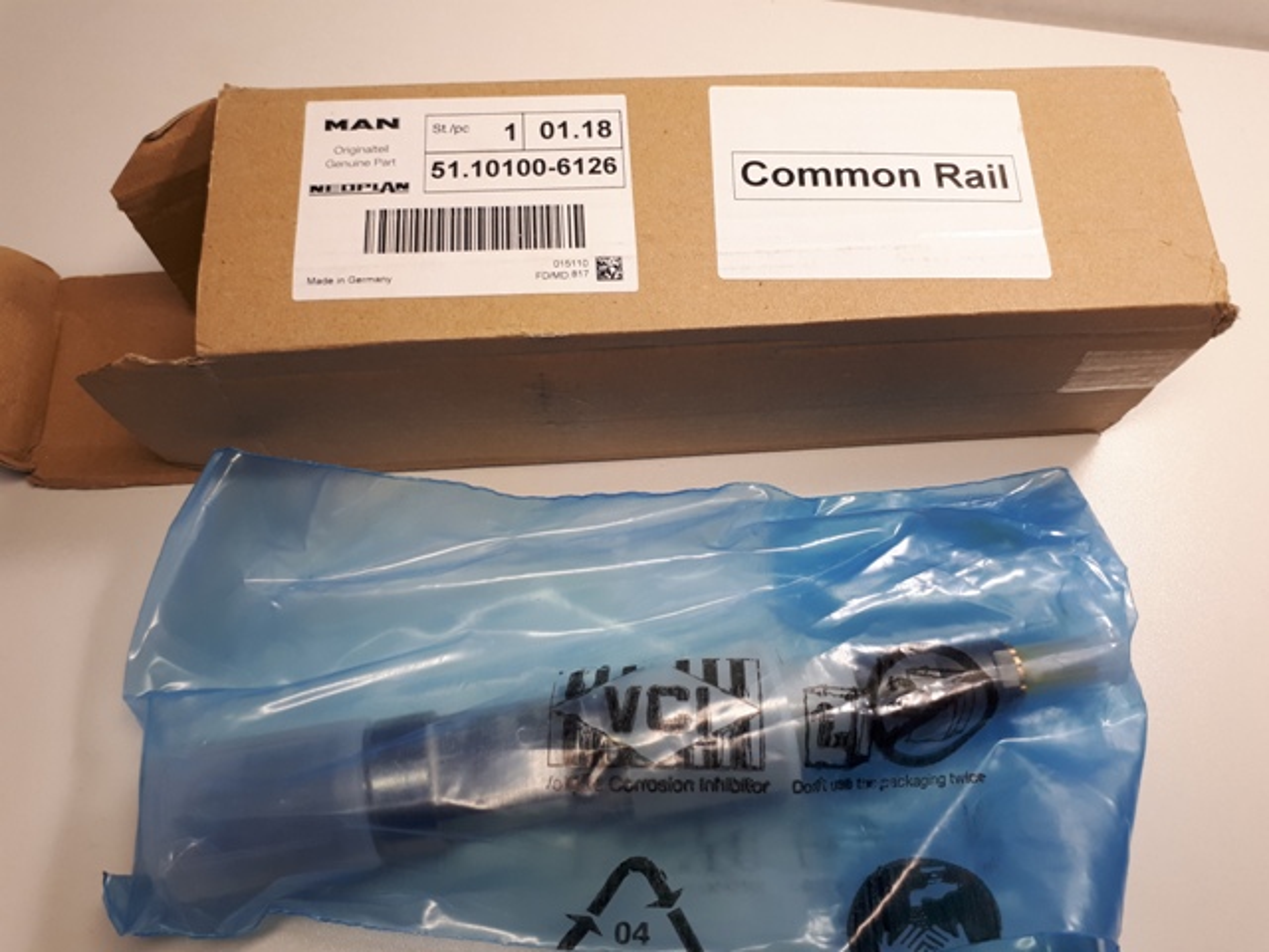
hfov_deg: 65.3
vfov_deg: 51.4
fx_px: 990
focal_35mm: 27
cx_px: 634
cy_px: 476
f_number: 1.9
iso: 50
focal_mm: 3.6
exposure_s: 1/100
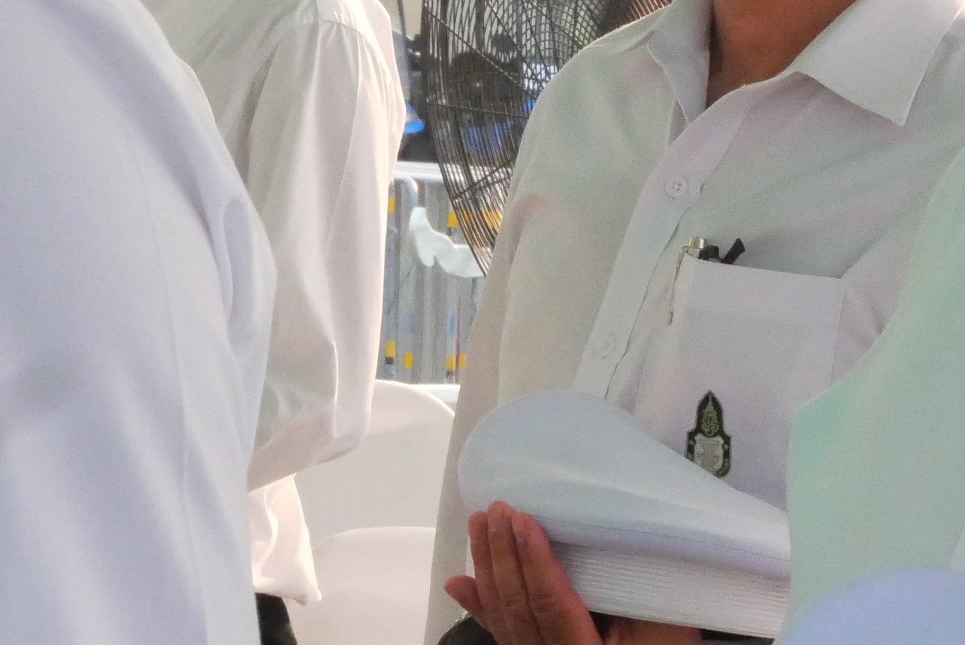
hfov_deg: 7.8
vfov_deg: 5.2
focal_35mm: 263
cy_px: 1
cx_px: 1087
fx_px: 7054
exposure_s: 1/400
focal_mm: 44
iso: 4000
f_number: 16
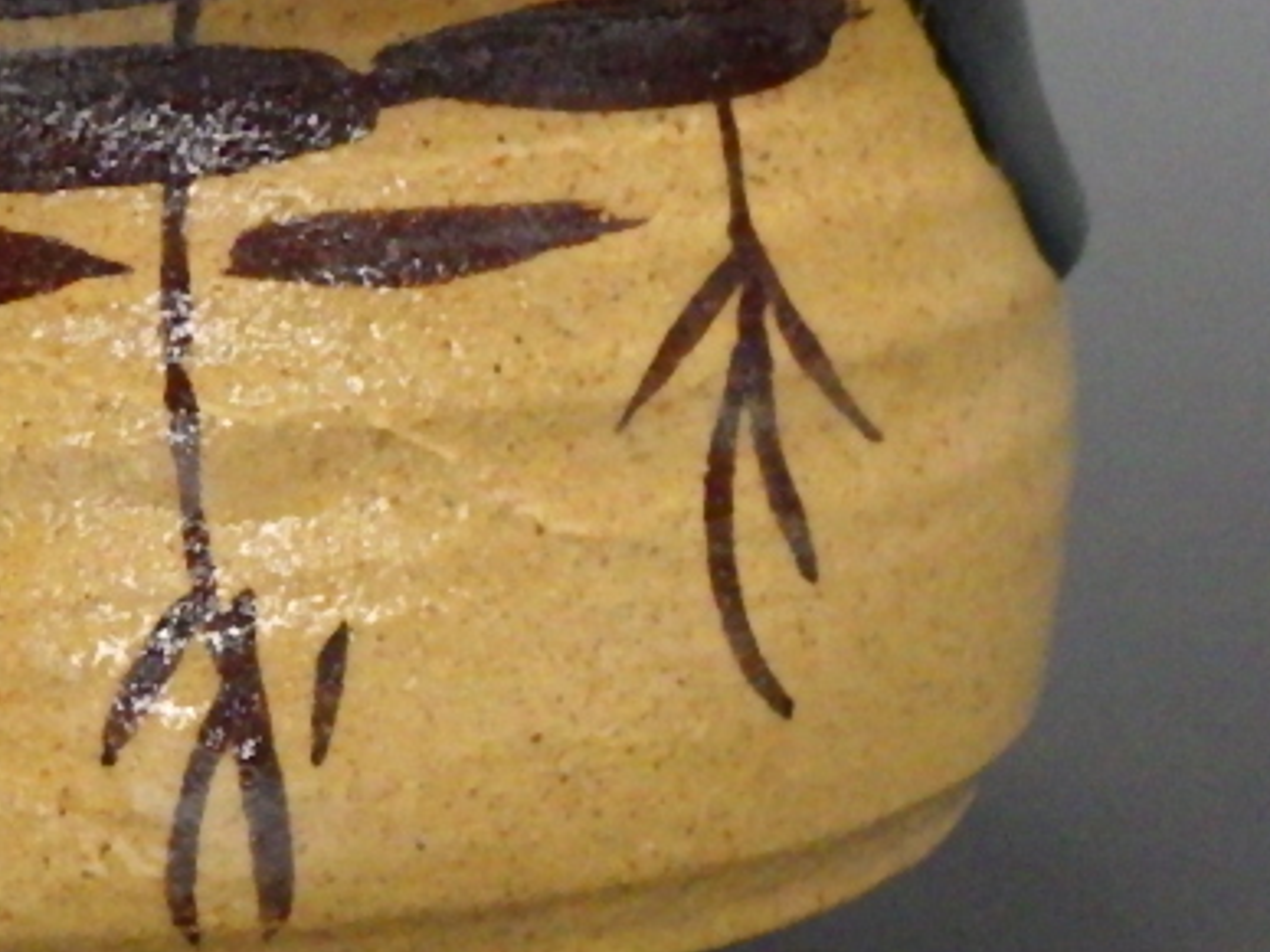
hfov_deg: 9.6
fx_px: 7448
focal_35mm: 203
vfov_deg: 7.3
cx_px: -147
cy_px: 301
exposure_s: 1/20
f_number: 4.8
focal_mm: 13.7
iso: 400
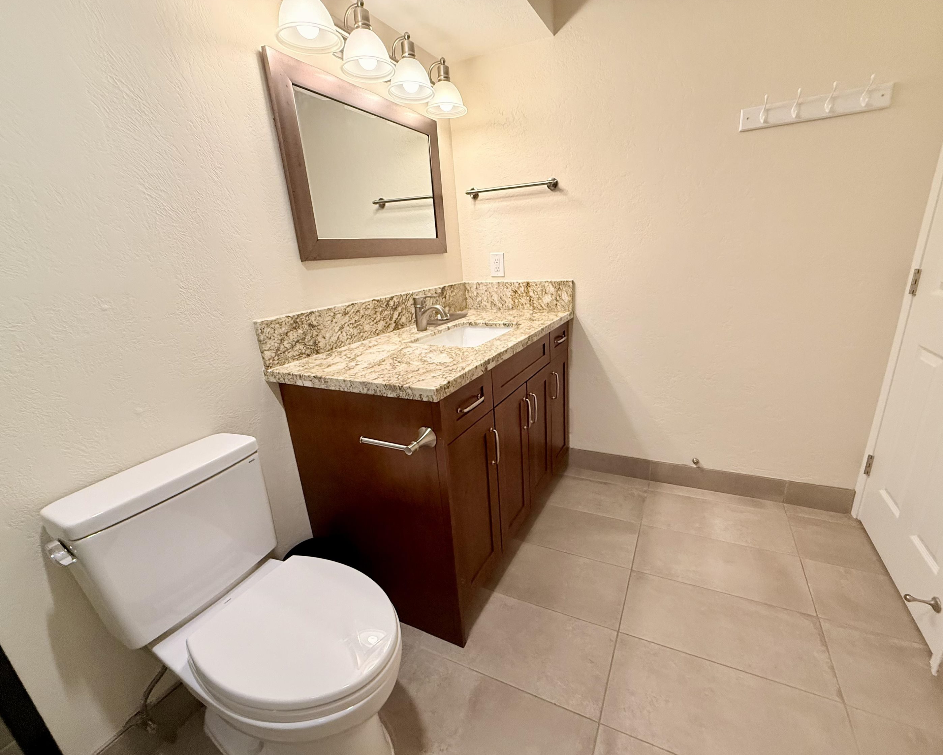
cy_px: 384
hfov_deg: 96.7
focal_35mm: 15
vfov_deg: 84.0
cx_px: 502
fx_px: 419
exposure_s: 1/120
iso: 320
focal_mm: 2.22
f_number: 2.2
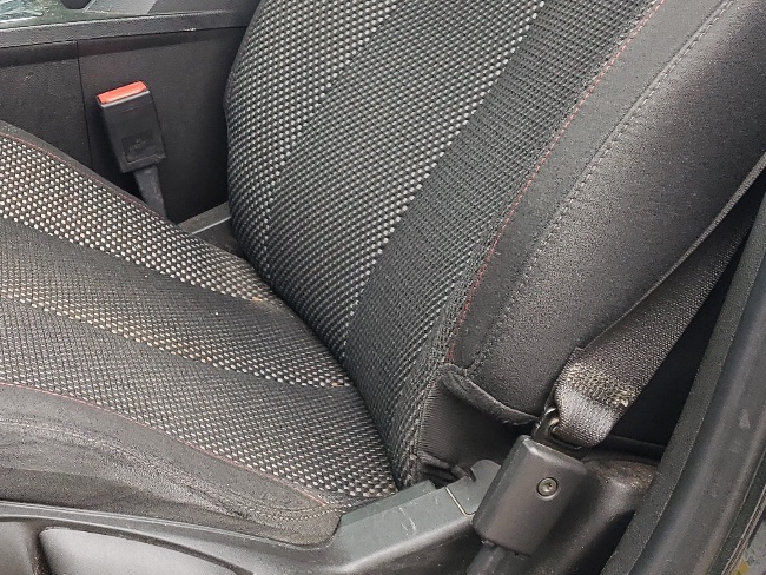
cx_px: 8
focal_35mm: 64
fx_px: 1417
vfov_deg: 22.3
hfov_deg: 28.5
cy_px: 46
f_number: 1.5
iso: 54
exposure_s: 1/120
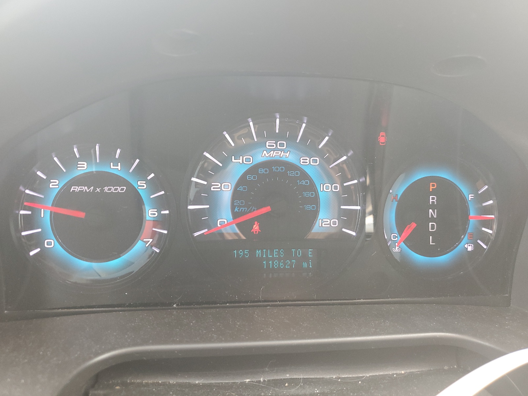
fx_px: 397
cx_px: 264
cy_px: 198
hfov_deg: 67.3
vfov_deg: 53.1
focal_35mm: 26
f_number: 1.5
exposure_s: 1/60.2
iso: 89
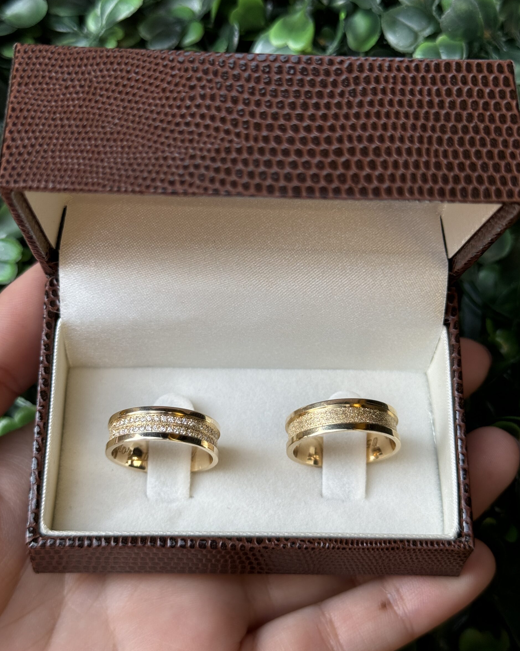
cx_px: 261
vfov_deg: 36.6
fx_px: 981
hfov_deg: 29.7
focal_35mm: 51
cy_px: 307
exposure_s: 1/1094
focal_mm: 6.76
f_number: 1.78
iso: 64
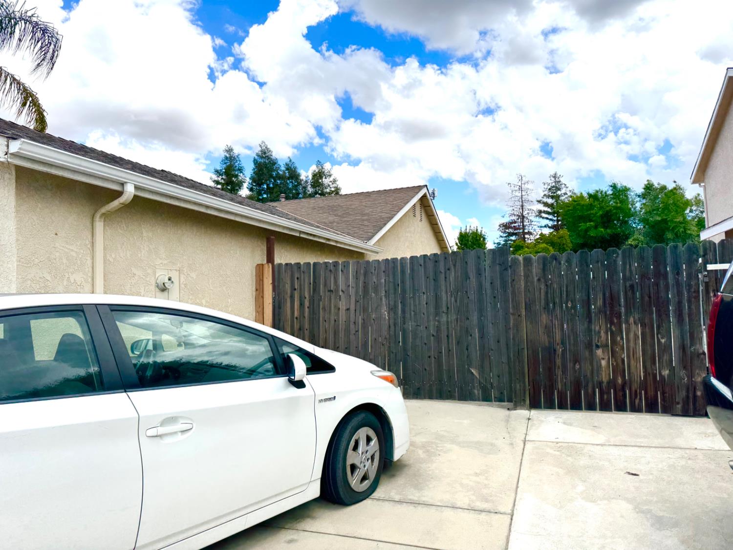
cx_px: 366
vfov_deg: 56.8
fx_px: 508
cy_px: 275
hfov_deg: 71.6
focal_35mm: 24
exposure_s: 1/5348
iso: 80
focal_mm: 6.76
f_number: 1.78
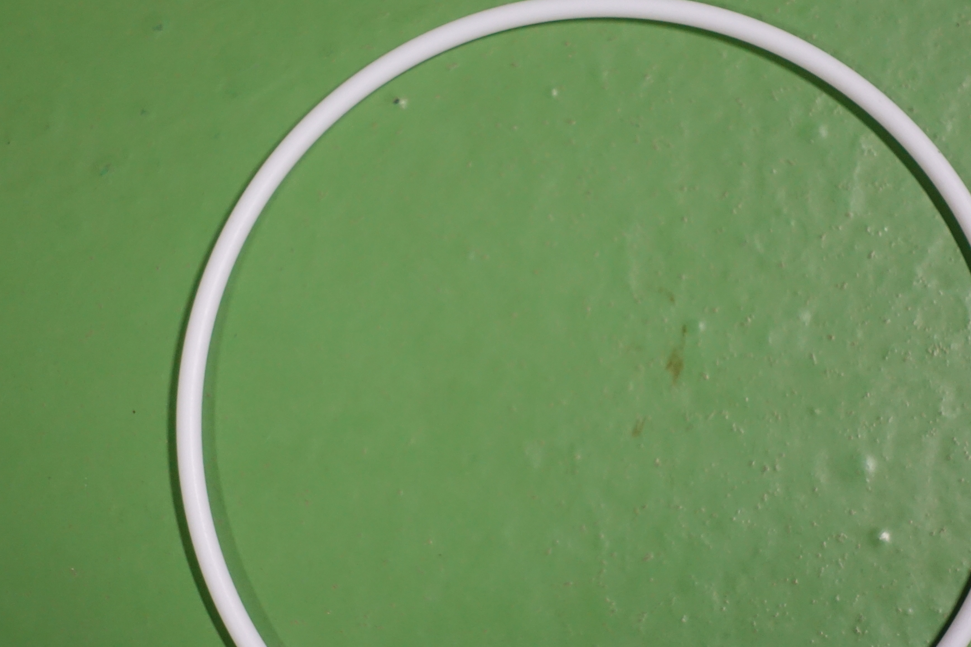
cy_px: 376
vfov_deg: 12.4
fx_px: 2967
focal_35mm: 110
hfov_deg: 18.6
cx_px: 499
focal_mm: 25.7
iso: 800
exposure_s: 1/40
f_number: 2.8
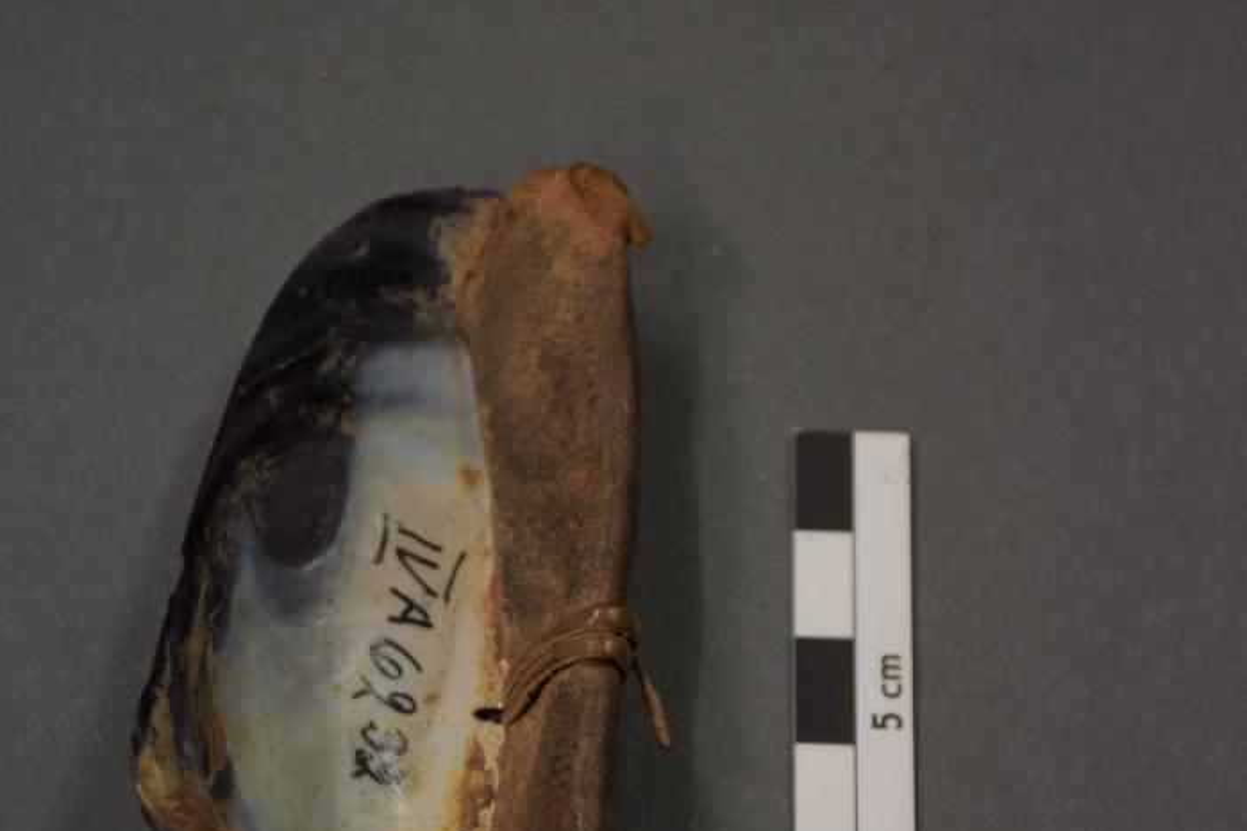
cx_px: 624
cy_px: 622
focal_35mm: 149
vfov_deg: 9.2
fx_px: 5160
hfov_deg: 13.8
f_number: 5
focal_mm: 66
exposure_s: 1/80
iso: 800
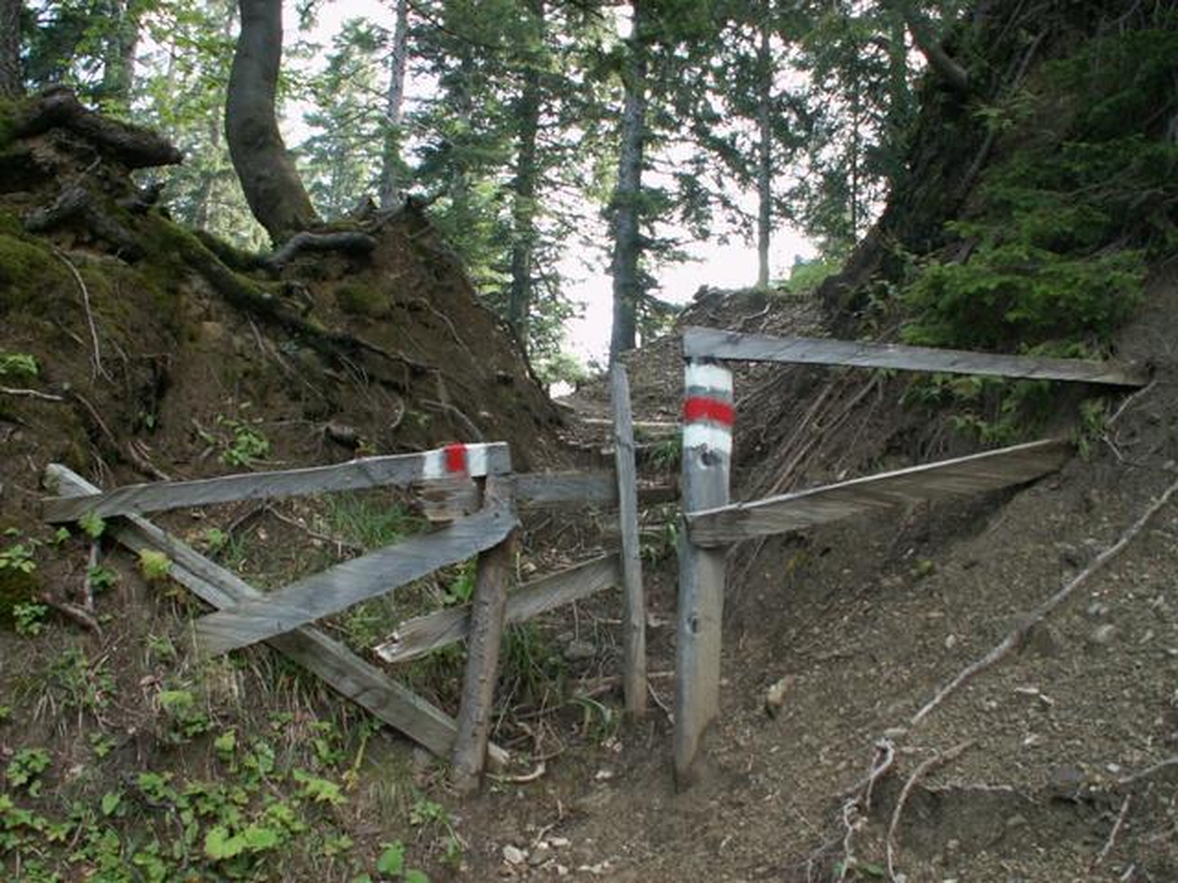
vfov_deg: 40.7
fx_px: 1191
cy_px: 442
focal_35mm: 35
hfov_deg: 52.6
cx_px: 589
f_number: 3.2
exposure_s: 1/40
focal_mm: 5.86
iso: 50
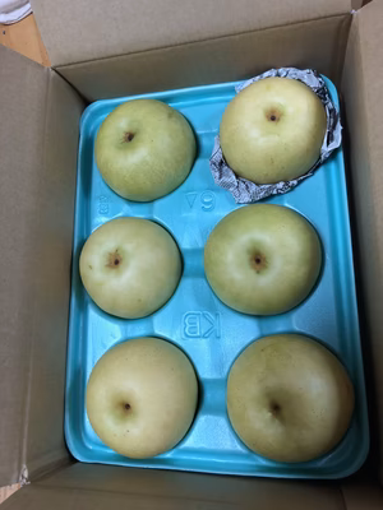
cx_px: 192
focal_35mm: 28
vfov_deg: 63.4
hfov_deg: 49.7
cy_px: 255
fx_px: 413
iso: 40
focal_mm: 3.99
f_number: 1.8
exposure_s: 1/17
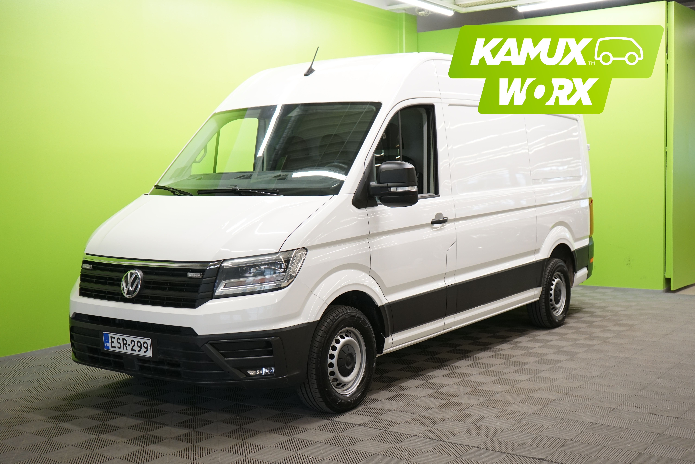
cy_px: 232
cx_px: 348
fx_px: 811
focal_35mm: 42
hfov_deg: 46.4
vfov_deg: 31.9
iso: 800
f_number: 4.5
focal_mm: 42
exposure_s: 1/50
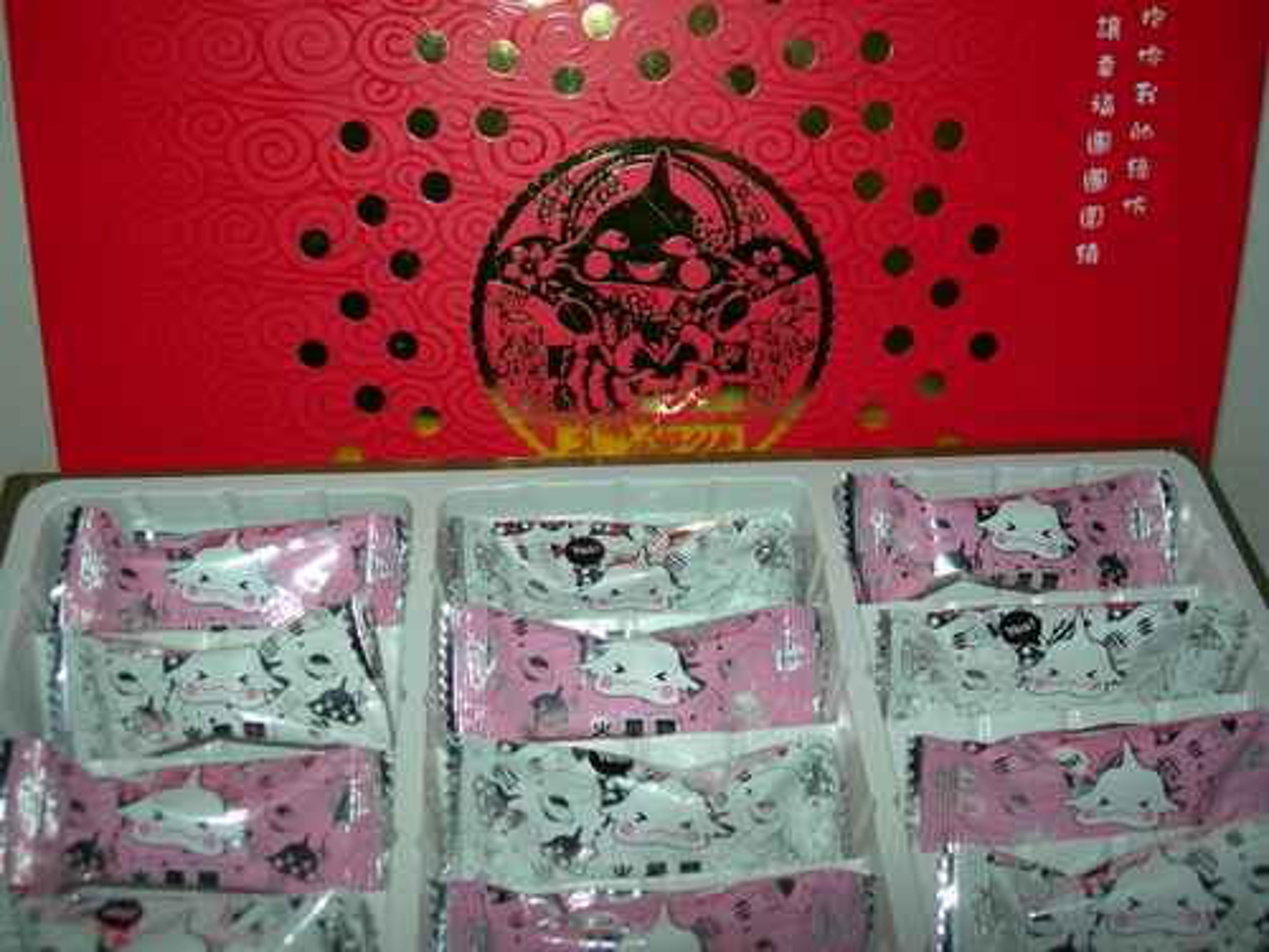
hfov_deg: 49.0
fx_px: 1393
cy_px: 476
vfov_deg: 37.7
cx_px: 634
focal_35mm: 38
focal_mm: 7.8
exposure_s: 1/60.1
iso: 50
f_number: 2.8
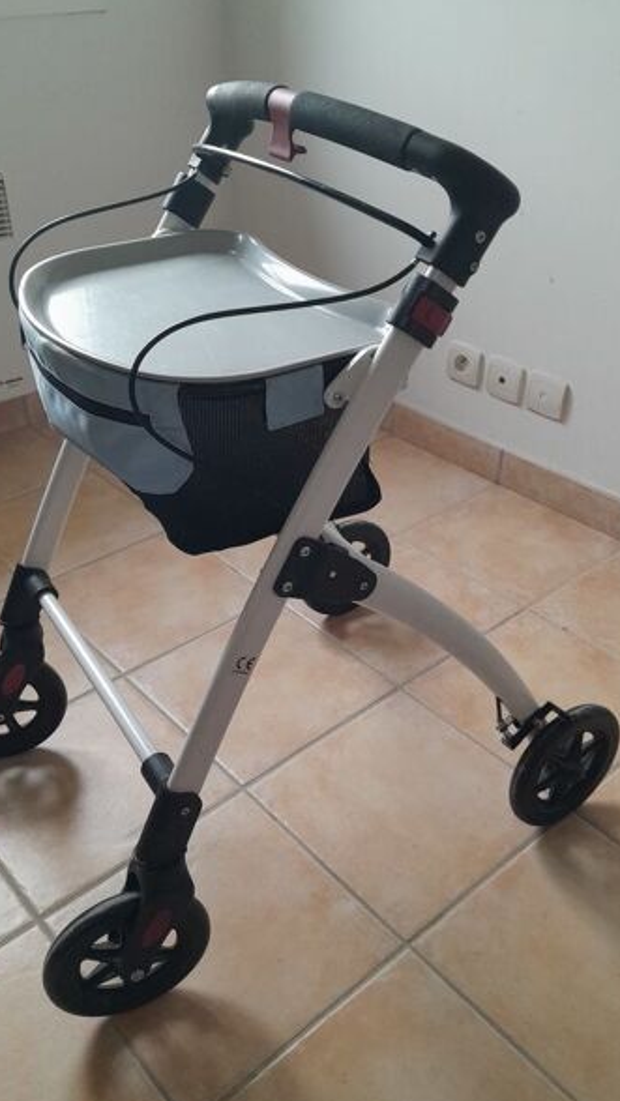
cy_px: 560
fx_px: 935
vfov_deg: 61.0
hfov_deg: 36.7
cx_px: 277
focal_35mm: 32
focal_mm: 4
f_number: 1.8
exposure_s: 1/50
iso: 250
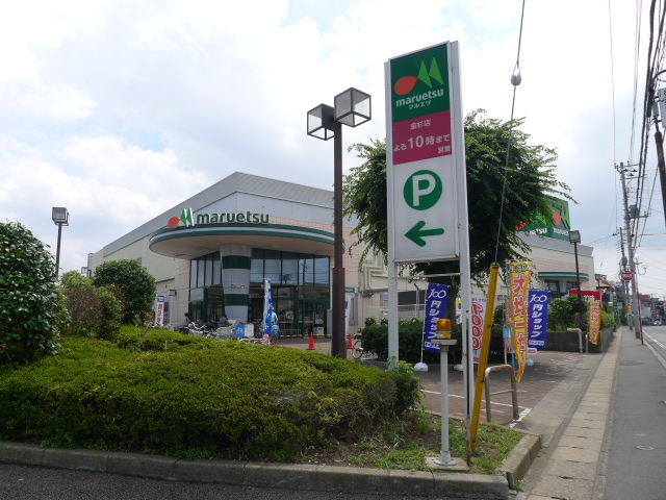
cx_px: 333
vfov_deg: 56.8
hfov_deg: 71.6
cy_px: 250
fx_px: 462
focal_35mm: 24
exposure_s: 1/640
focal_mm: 5.1
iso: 80
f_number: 4
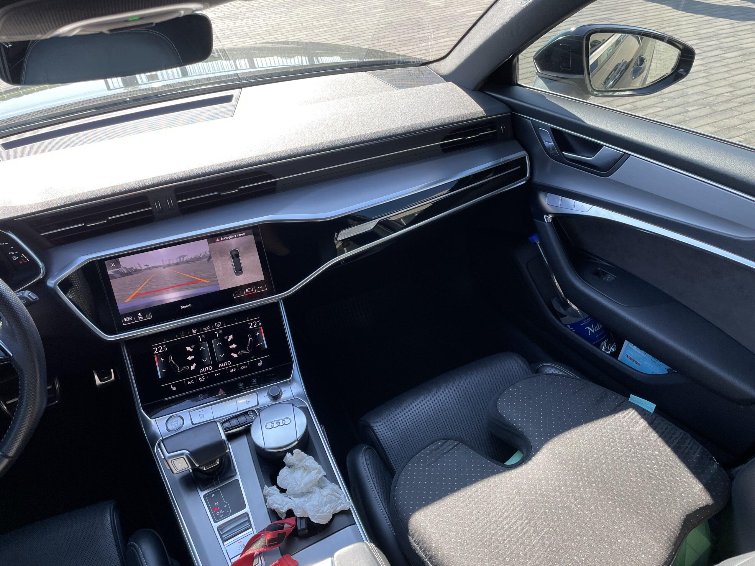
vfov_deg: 53.1
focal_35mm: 26
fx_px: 567
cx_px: 378
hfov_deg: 67.3
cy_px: 283
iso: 32
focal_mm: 4.2
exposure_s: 1/247
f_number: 1.6
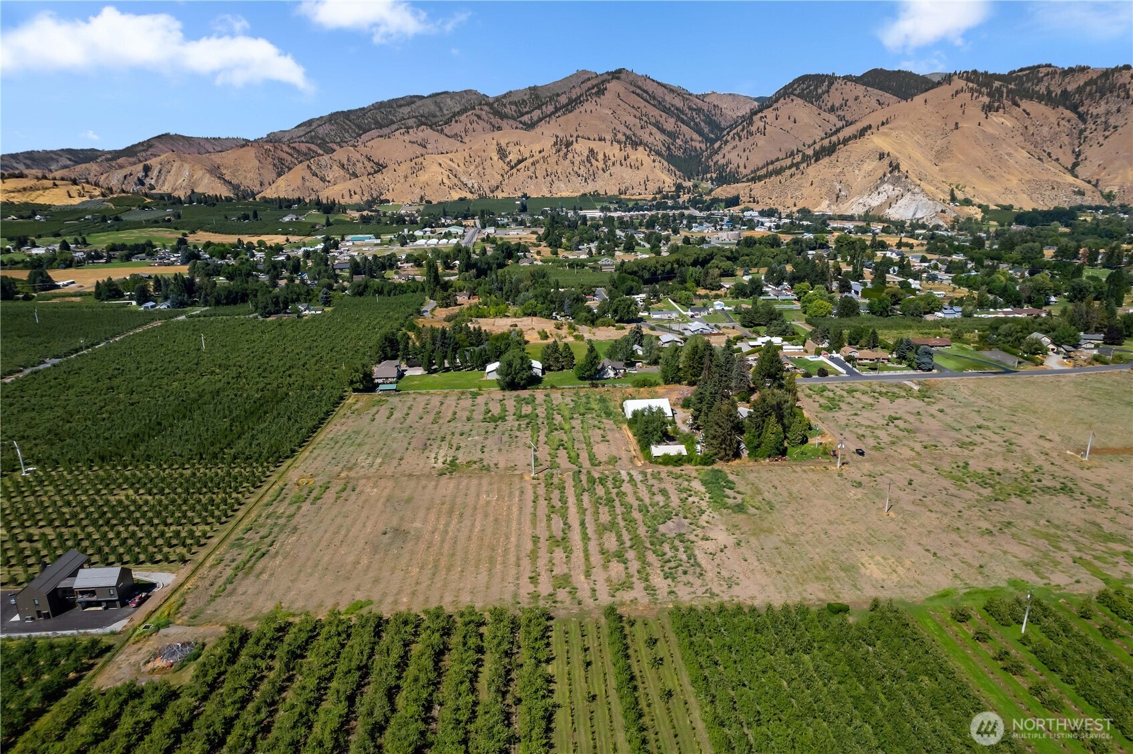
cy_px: 377
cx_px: 566
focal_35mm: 22
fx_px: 692
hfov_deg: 78.6
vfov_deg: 57.2
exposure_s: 1/8000
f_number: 2.8
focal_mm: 8.38
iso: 100
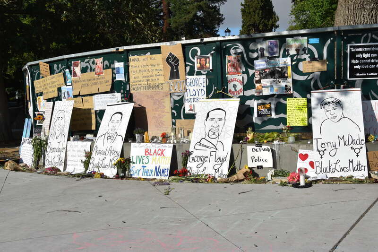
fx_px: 504
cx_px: 189
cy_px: 126
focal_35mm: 48
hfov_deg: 41.1
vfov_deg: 28.1
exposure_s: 1/500
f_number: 11
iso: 200
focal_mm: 32
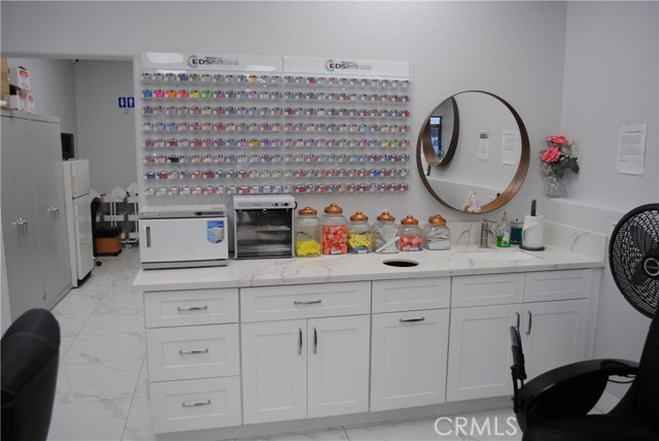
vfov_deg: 48.0
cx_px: 330
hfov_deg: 67.3
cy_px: 220
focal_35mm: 27
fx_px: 495
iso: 200
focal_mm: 18
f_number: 4
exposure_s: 1/60
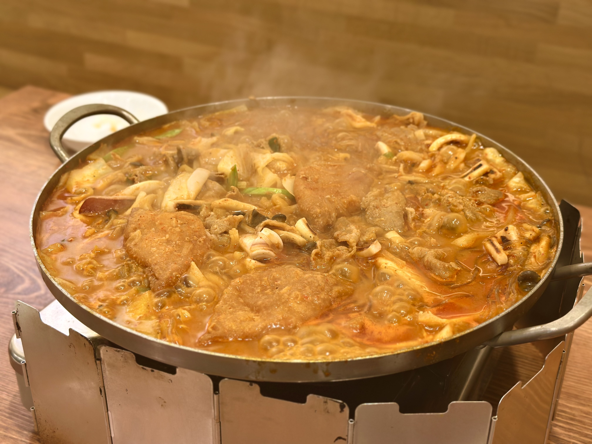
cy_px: 222
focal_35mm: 48
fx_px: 821
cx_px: 296
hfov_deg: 39.7
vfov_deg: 30.3
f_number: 1.78
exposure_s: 1/60
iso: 125
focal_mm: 6.86
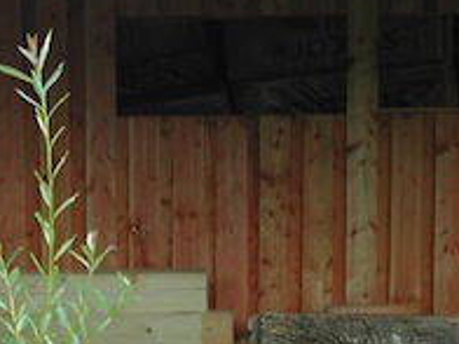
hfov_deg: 15.4
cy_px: 197
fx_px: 1644
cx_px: -61
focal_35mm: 124
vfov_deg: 11.9
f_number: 2.8
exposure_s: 1/262
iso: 100
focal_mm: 8
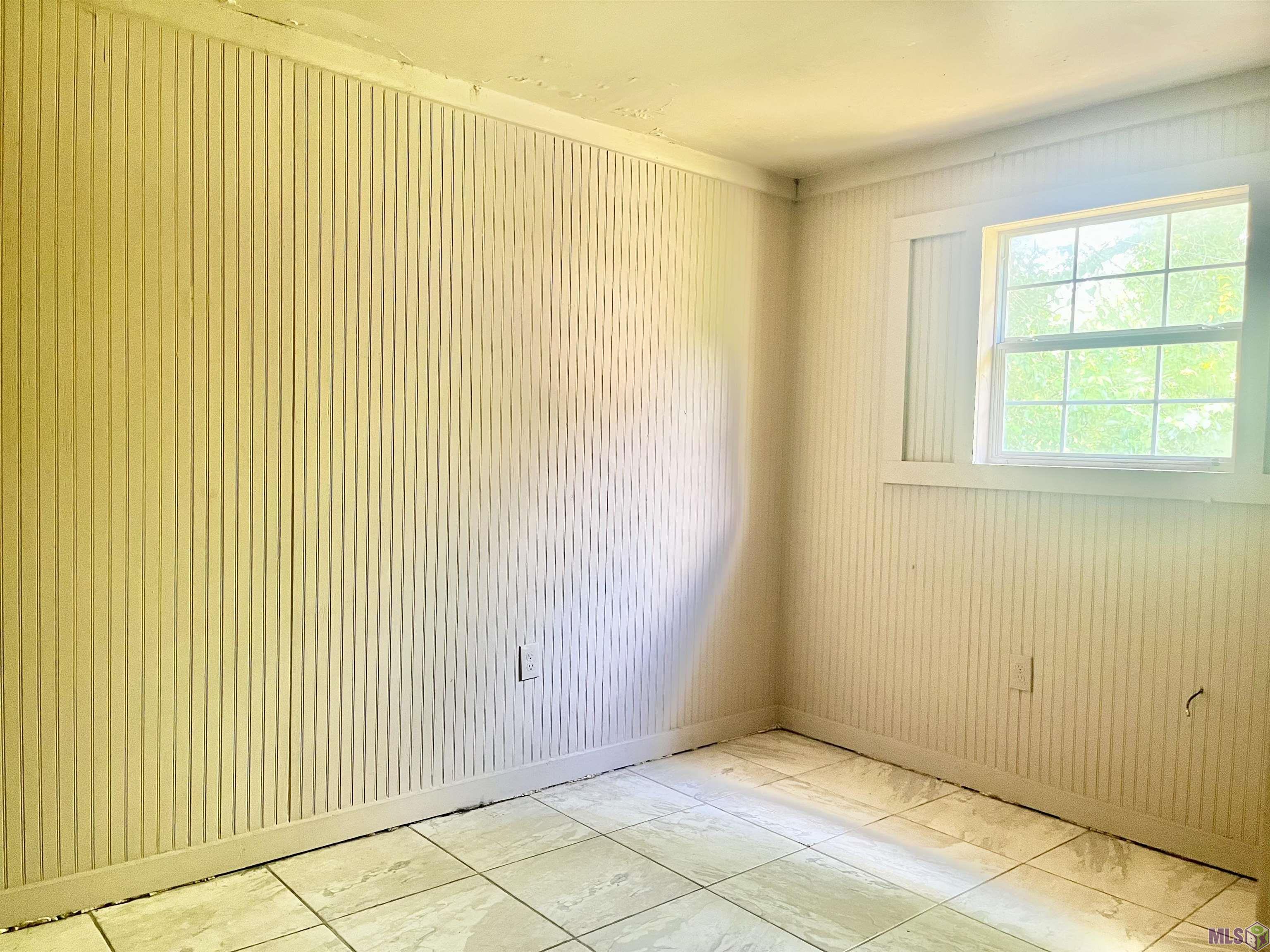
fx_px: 954
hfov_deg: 67.3
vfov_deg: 53.1
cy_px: 476
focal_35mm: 26
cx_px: 635
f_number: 1.6
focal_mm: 5.1
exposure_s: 1/58
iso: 500
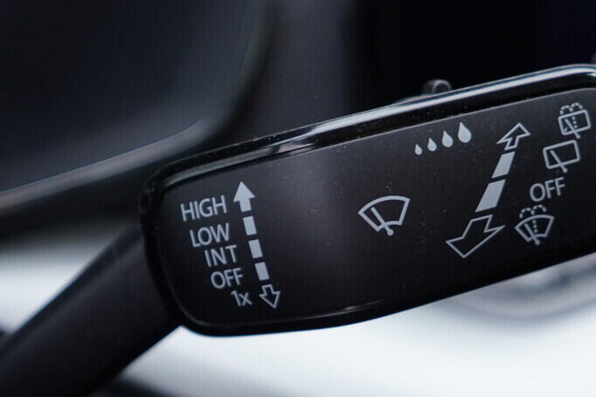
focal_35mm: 76
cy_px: 257
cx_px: 315
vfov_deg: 17.9
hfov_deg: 26.6
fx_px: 1258
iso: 125
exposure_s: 1/40
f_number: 2.8
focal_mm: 24
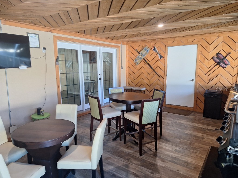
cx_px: 119
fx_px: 158
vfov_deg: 58.9
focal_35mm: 23
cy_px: 89
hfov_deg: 73.9
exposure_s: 1/40
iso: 100
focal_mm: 5.54
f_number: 1.8
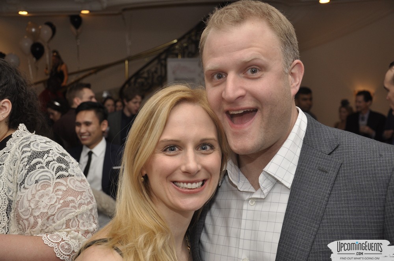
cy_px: 130
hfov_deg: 41.2
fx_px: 525
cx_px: 197
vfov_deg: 28.0
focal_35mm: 48
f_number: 5
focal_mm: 32
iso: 400
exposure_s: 1/60
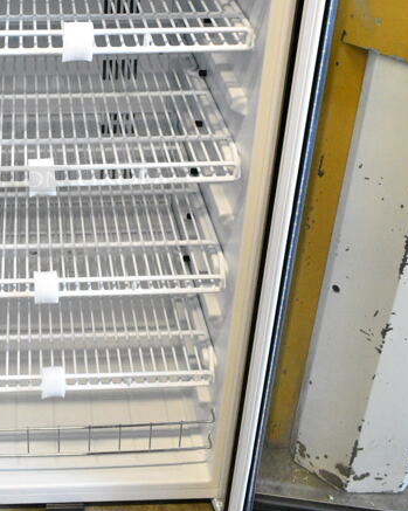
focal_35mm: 53
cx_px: 57
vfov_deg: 34.7
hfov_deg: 27.7
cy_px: 130
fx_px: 801
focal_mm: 18
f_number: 7.1
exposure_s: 1/200
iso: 6400
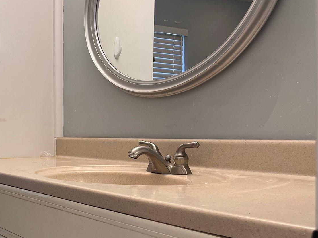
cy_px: 138
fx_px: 441
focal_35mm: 48
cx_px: 34
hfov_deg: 37.2
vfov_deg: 30.2
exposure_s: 1/60
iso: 64
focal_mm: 5.1
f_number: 1.6
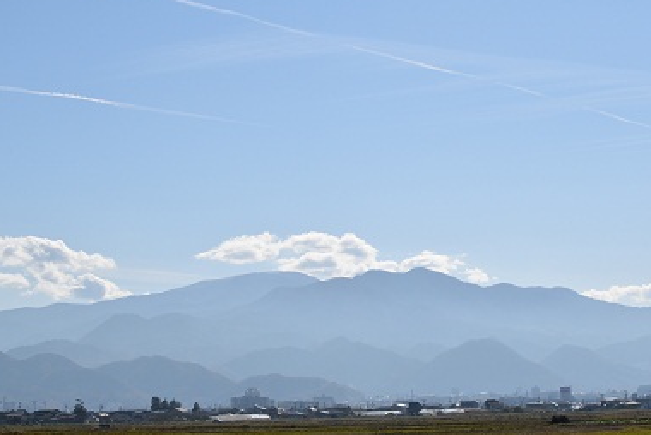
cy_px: 231
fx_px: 1766
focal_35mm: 98
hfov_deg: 20.9
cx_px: 355
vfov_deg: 14.0
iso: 200
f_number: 13
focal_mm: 55
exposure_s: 1/640
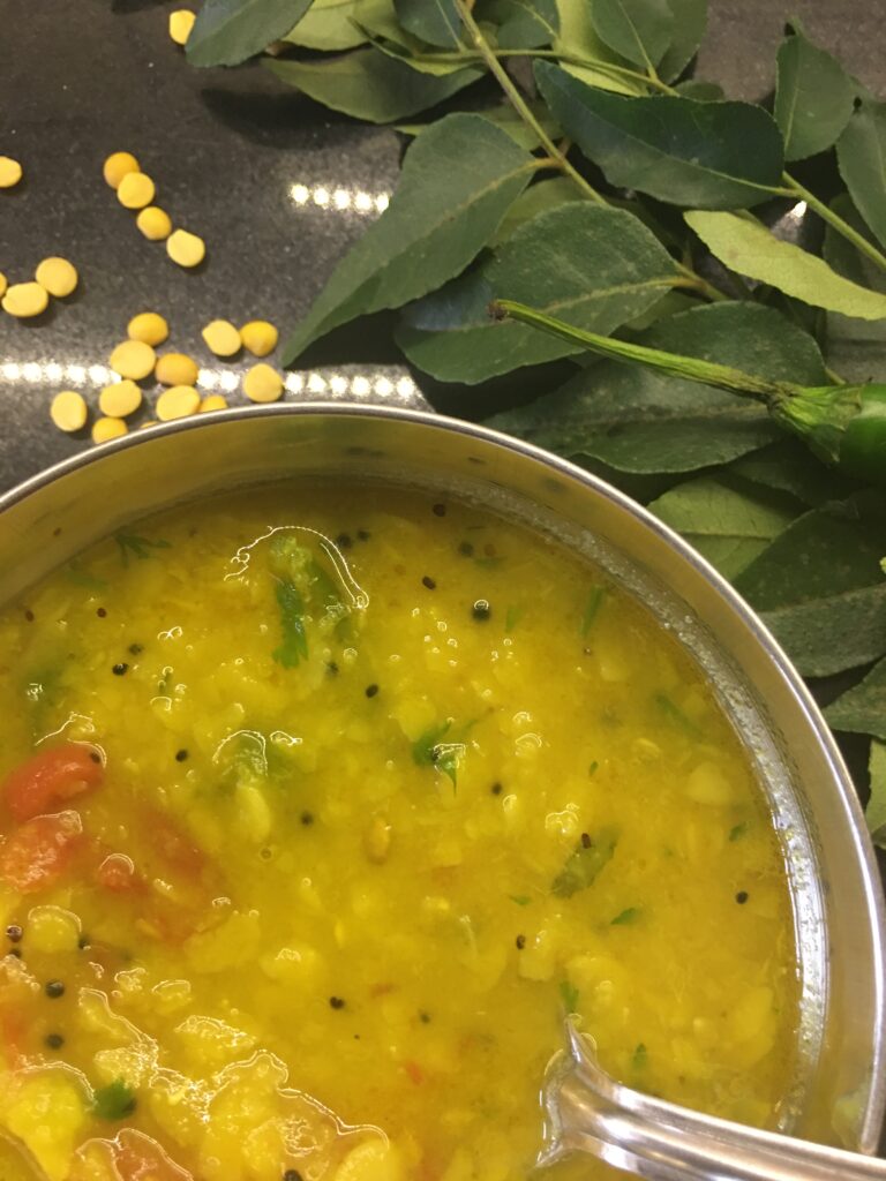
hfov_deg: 48.2
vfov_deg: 61.7
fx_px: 990
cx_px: 443
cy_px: 590
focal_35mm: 29
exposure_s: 1/10
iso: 100
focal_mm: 4.15
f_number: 2.2
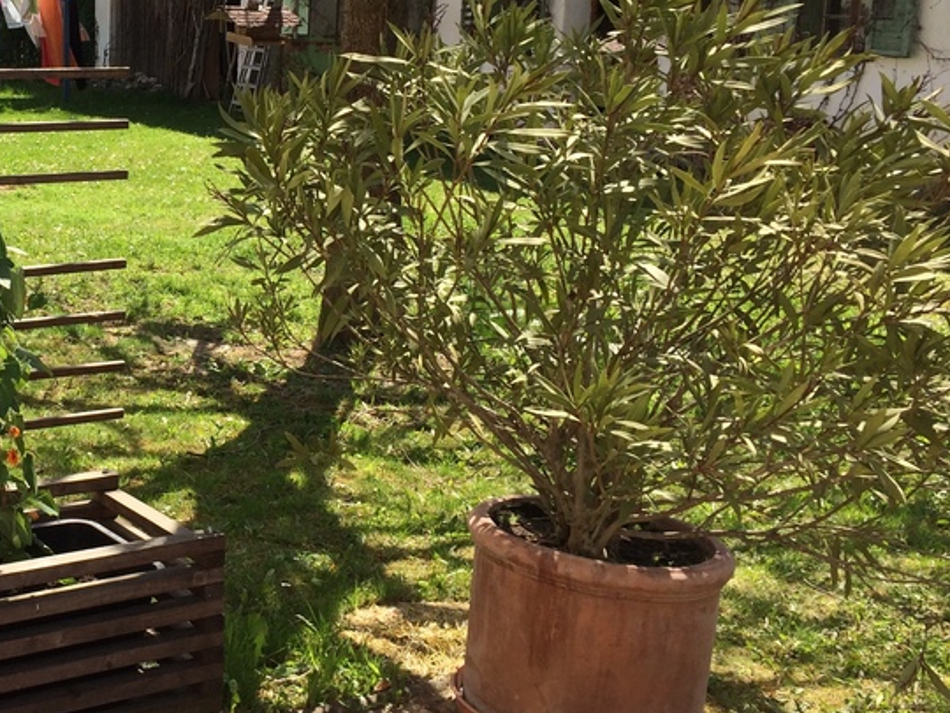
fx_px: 1509
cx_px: 72
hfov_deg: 32.9
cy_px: 238
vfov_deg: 26.4
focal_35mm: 55
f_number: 2.2
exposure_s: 1/954
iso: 32
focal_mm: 4.15
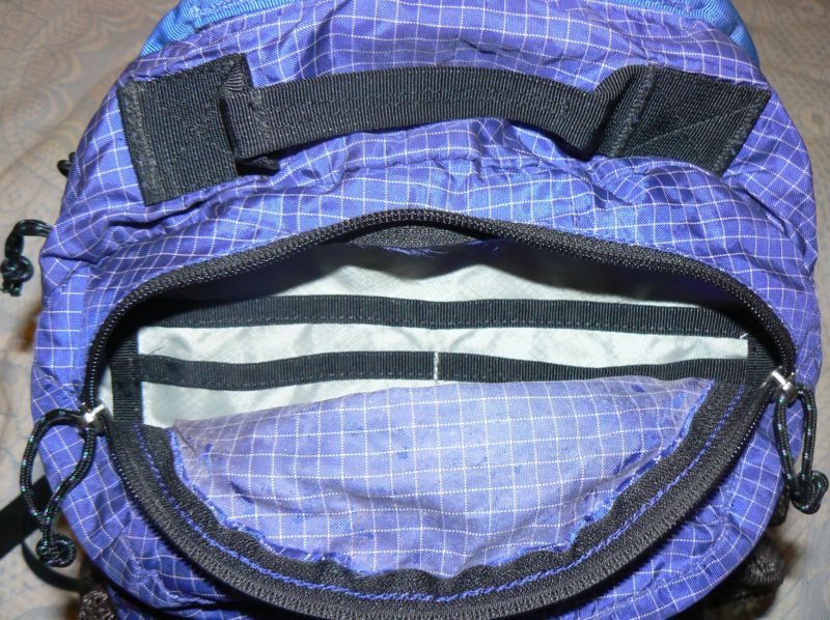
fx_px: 862
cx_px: 415
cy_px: 310
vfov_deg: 39.6
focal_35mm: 36
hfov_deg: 51.4
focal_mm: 6
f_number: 2.8
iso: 100
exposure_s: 1/40
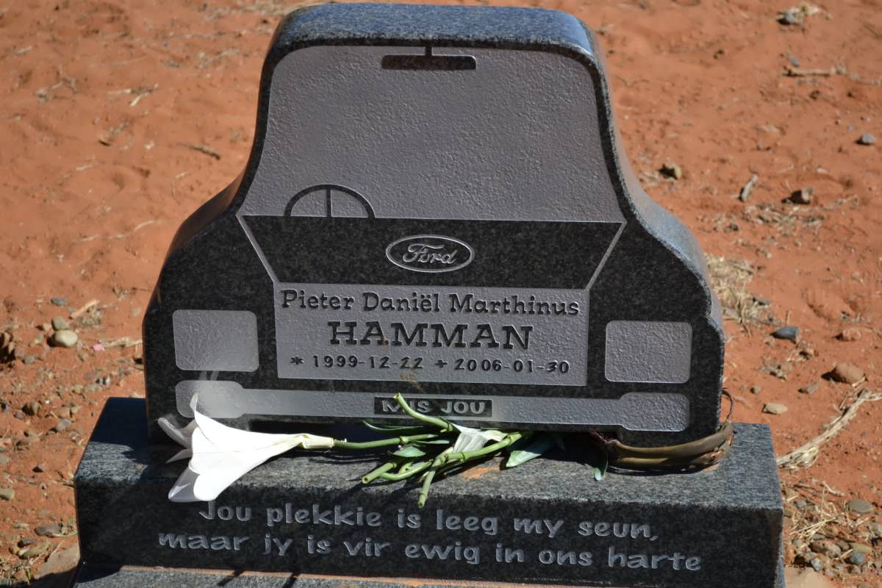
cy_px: 294
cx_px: 441
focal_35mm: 82
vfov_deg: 16.6
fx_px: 2021
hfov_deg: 24.6
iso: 100
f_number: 5.6
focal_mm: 55
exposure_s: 1/125
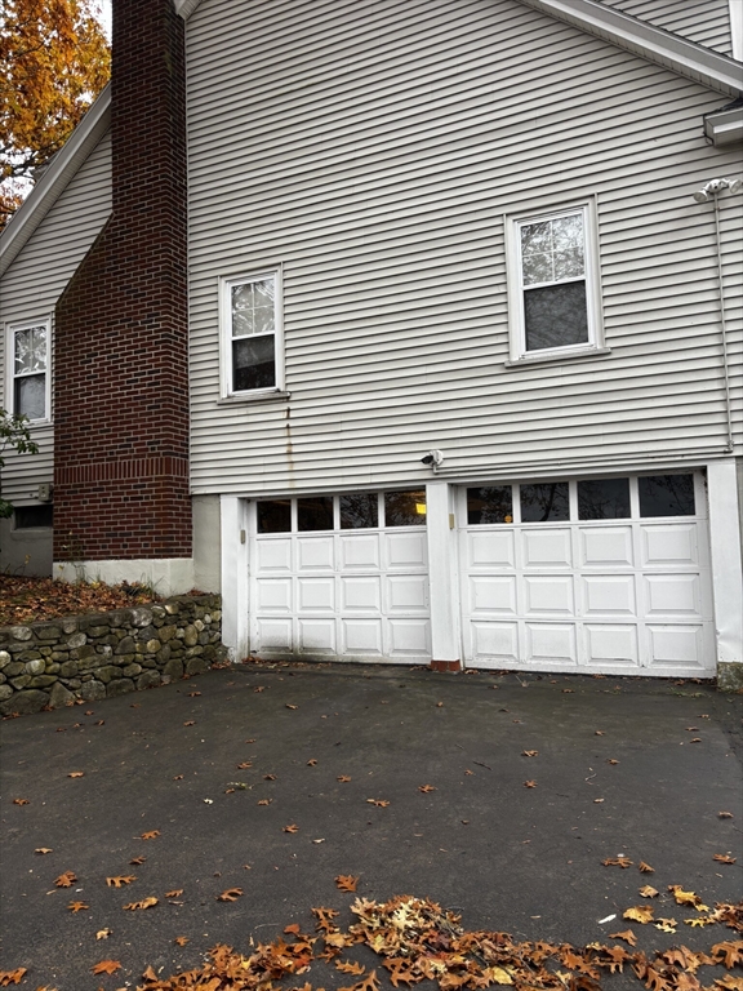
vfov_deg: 67.3
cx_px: 372
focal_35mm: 26
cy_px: 496
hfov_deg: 53.1
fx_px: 744
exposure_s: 1/150
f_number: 1.6
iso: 40
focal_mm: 5.96
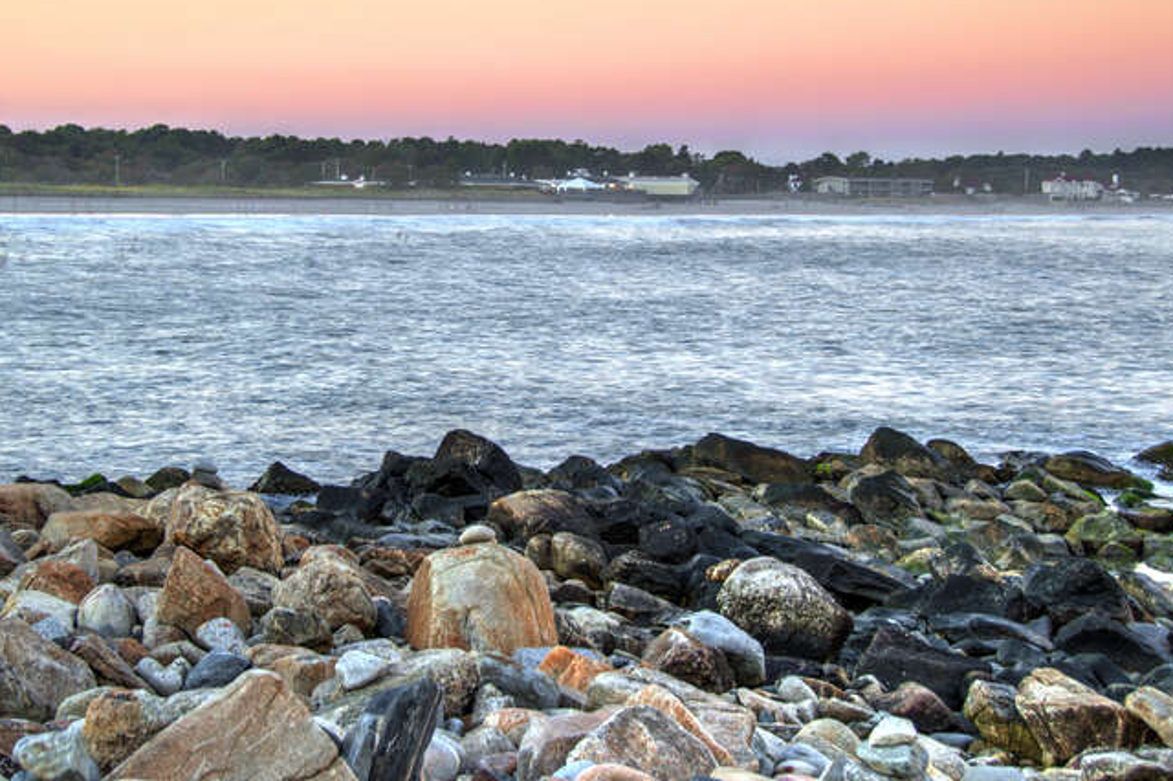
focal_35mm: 90
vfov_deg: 15.2
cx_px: 539
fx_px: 2931
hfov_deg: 22.6
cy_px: 330
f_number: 6.3
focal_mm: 48
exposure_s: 1/25
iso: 400
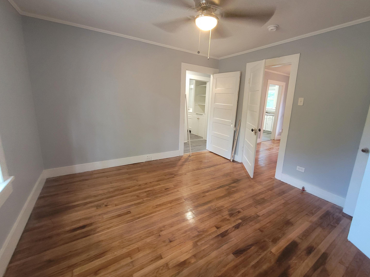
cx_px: 196
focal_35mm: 14
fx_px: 150
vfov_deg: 85.6
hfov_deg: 101.9
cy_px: 133
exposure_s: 1/30
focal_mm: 2.2
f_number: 2.2
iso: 400
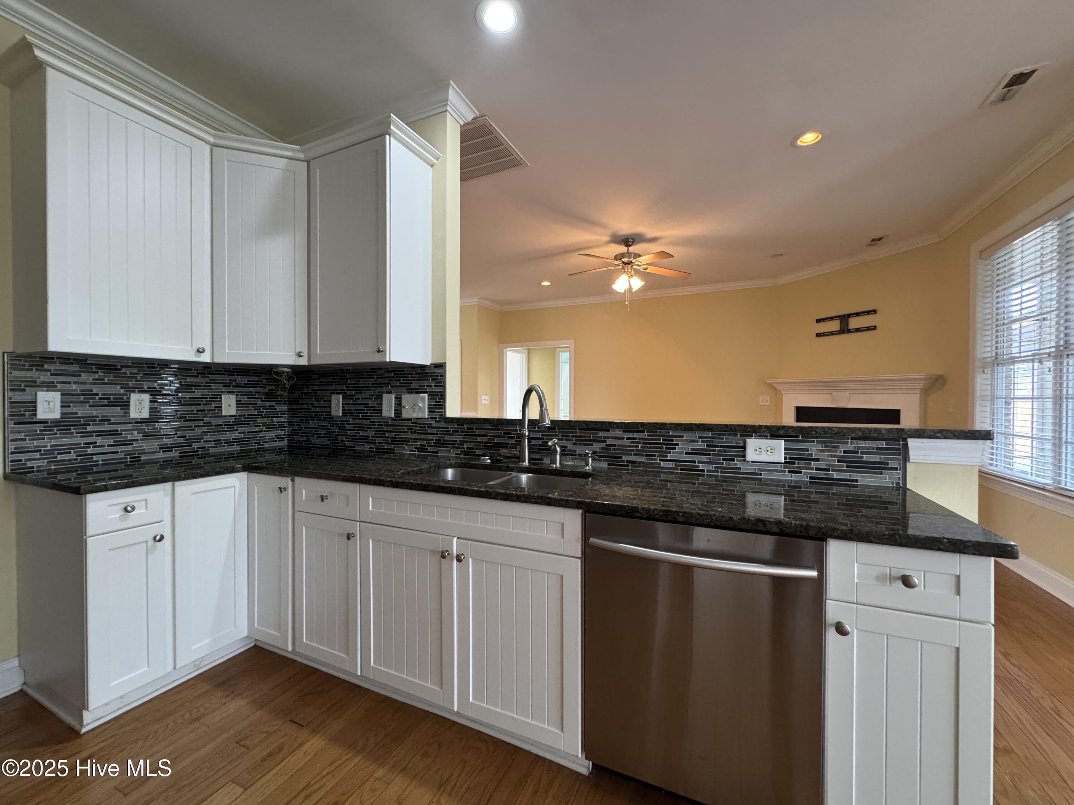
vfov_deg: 85.7
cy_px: 402
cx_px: 537
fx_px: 434
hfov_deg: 102.1
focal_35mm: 14
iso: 320
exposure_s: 1/60
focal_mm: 2.22
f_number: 2.2
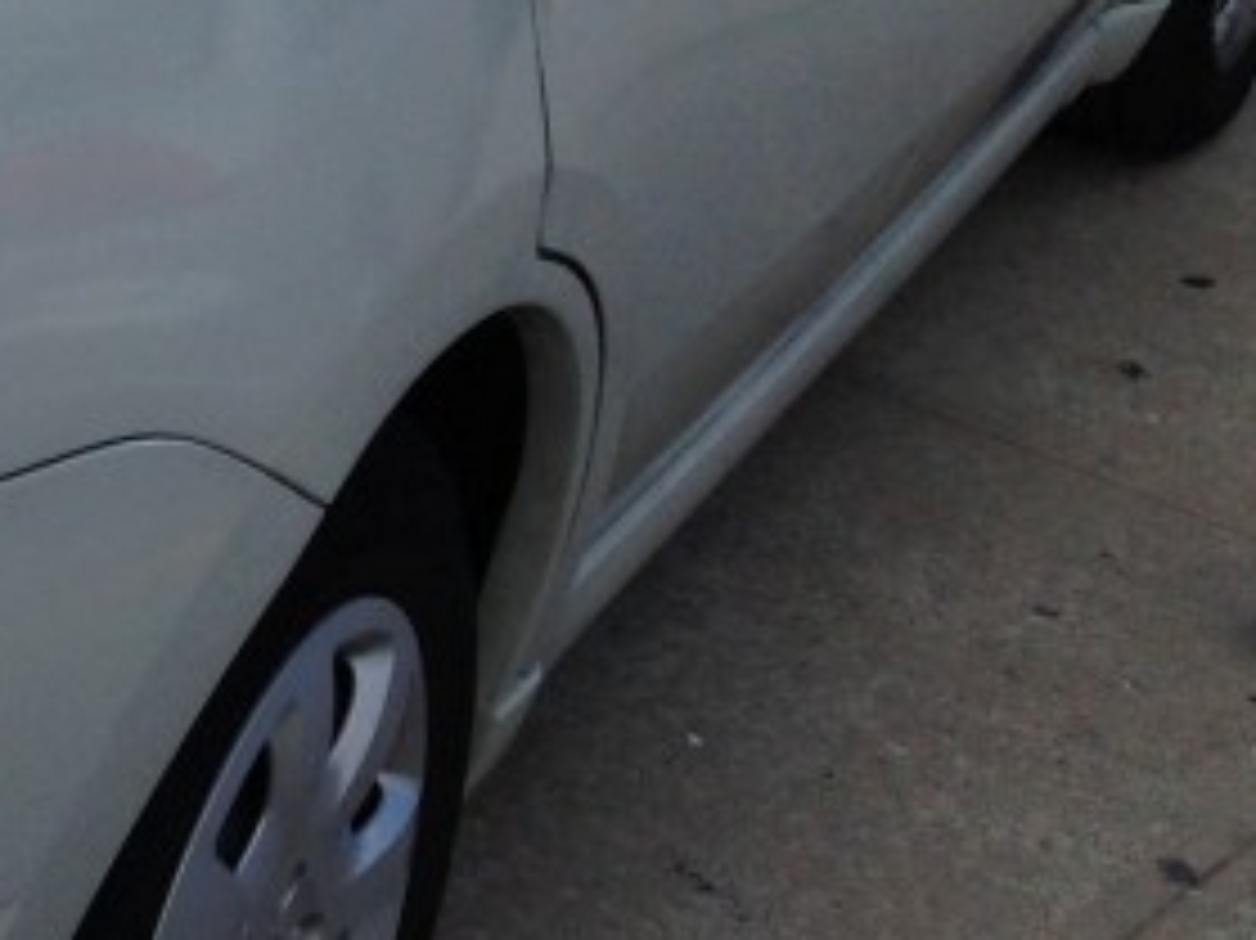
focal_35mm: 121
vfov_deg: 12.1
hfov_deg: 14.5
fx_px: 4388
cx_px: -923
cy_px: 85
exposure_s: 1/742
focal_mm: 4.13
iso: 50
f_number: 2.4
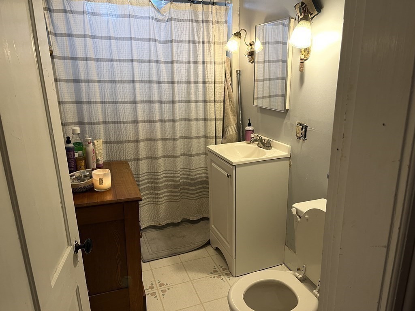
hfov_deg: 67.3
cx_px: 208
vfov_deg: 53.1
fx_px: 312
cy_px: 156
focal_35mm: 26
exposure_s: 1/60
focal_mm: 5.1
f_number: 1.6
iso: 100
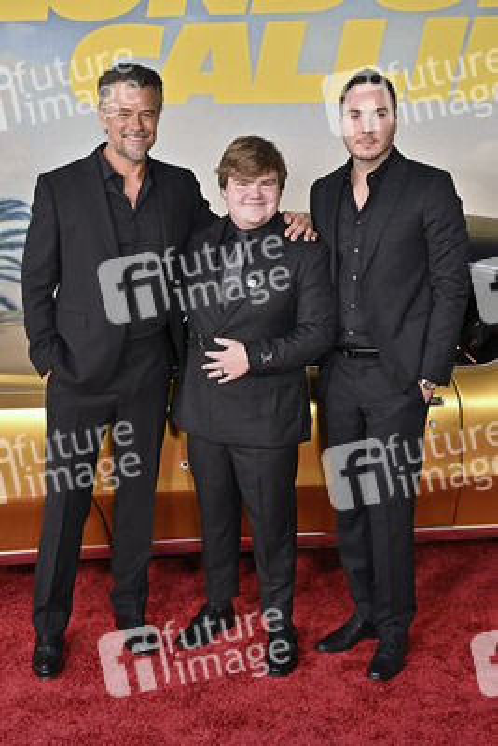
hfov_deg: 29.3
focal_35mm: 46
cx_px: 249
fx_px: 954
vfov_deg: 42.7
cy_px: 373
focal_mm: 46
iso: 3200
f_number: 3.5
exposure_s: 1/320
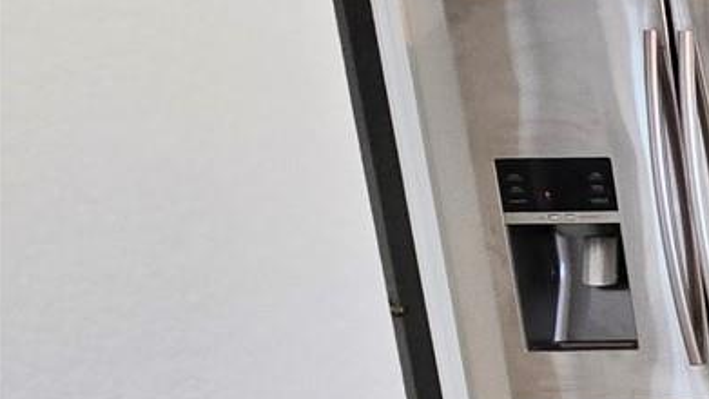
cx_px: 1447
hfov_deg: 18.9
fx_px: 1090
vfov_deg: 20.4
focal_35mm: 58
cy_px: 346
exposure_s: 1/60
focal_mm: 2.2
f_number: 2.2
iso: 160
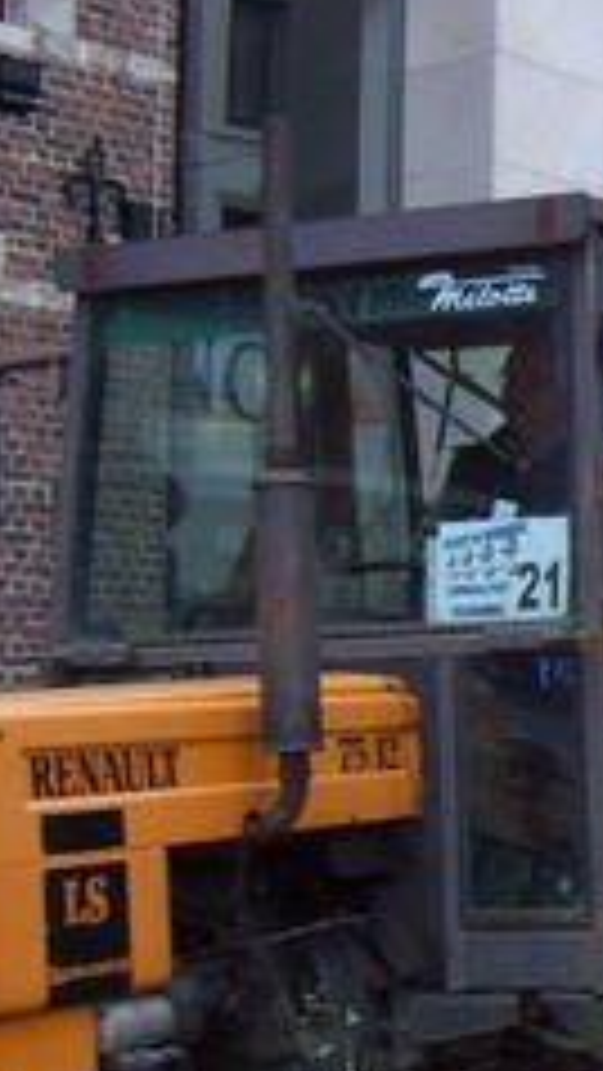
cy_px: 605
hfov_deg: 11.8
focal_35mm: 99
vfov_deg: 21.6
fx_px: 2812
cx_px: 873
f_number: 2.7
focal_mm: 6
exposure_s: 1/60
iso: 100
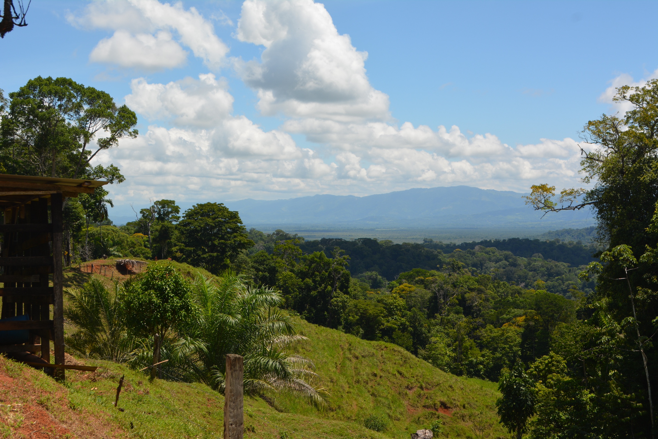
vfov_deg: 28.1
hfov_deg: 41.1
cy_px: 220
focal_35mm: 48
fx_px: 877
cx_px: 329
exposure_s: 1/200
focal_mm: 32
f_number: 11
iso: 100
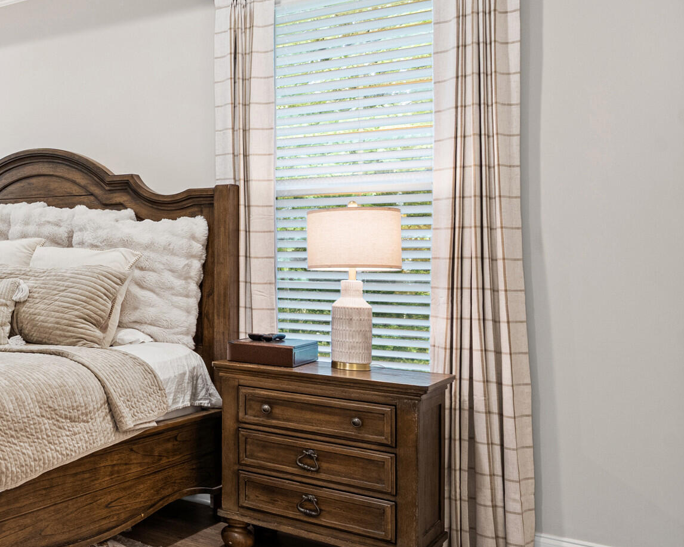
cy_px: 247
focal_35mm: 38
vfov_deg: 39.1
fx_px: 769
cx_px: -156
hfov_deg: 36.0
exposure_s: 1/2
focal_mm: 16
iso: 800
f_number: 9
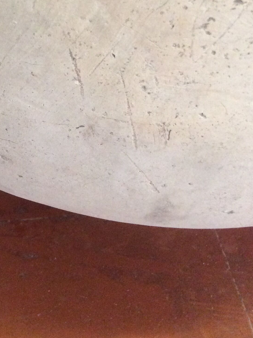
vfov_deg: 32.6
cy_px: 56
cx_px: 52
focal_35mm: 57
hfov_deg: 25.2
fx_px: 555
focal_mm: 3.3
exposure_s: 1/25
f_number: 2.4
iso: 320
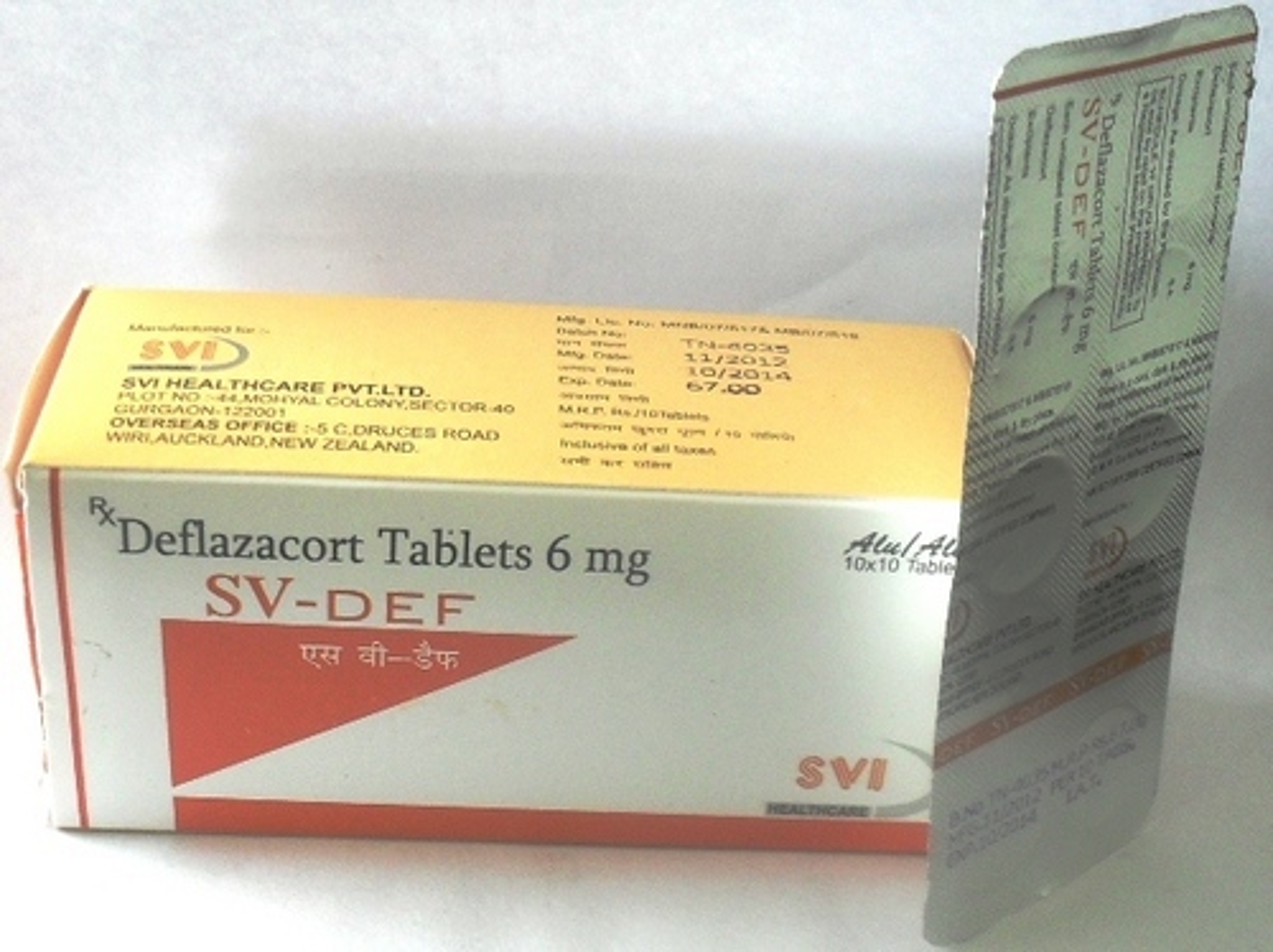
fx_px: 1286
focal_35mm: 35
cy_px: 476
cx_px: 636
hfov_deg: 52.7
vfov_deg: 40.6
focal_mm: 6.3
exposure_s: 1/45
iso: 100
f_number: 3.2
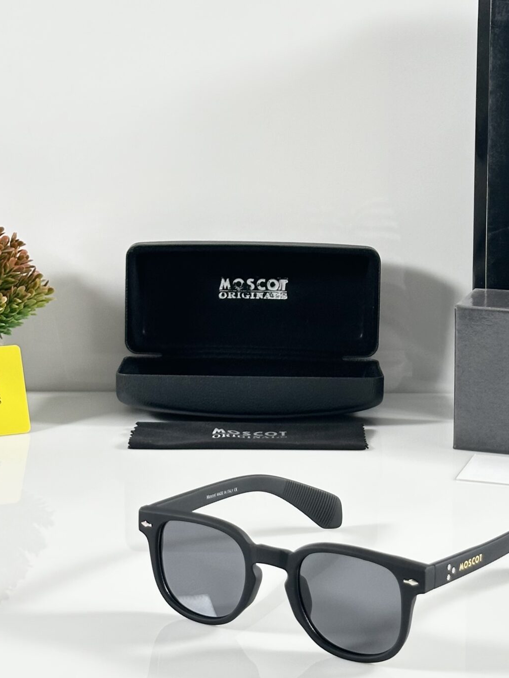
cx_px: 300
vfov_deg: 21.4
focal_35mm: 91
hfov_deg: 16.2
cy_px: 193
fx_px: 1784
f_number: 1.78
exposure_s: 1/50
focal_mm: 6.86
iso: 64
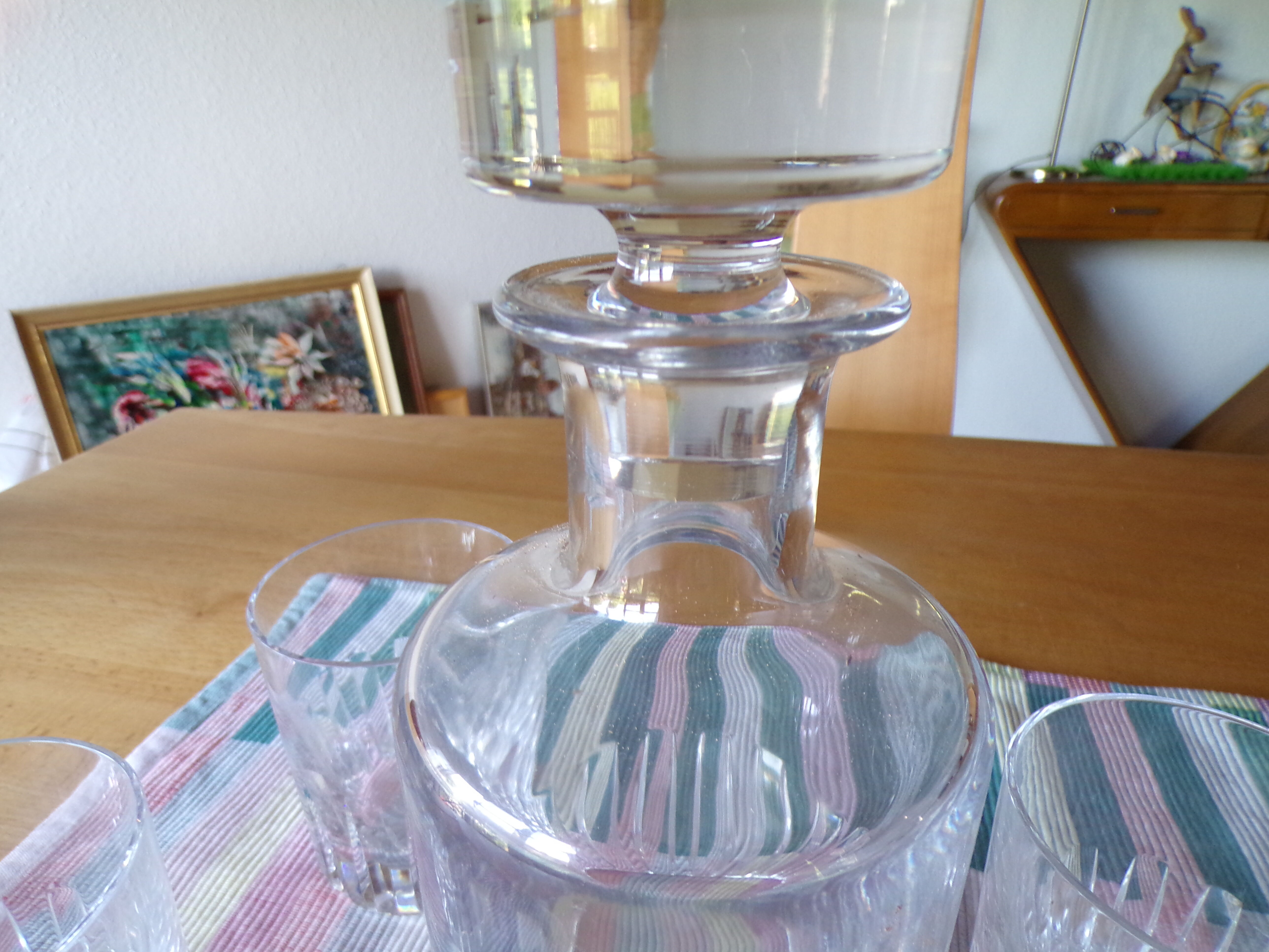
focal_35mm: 24
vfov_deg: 56.8
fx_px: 880
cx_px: 634
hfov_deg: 71.6
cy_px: 476
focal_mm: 4.3
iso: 200
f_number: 3
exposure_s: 1/26
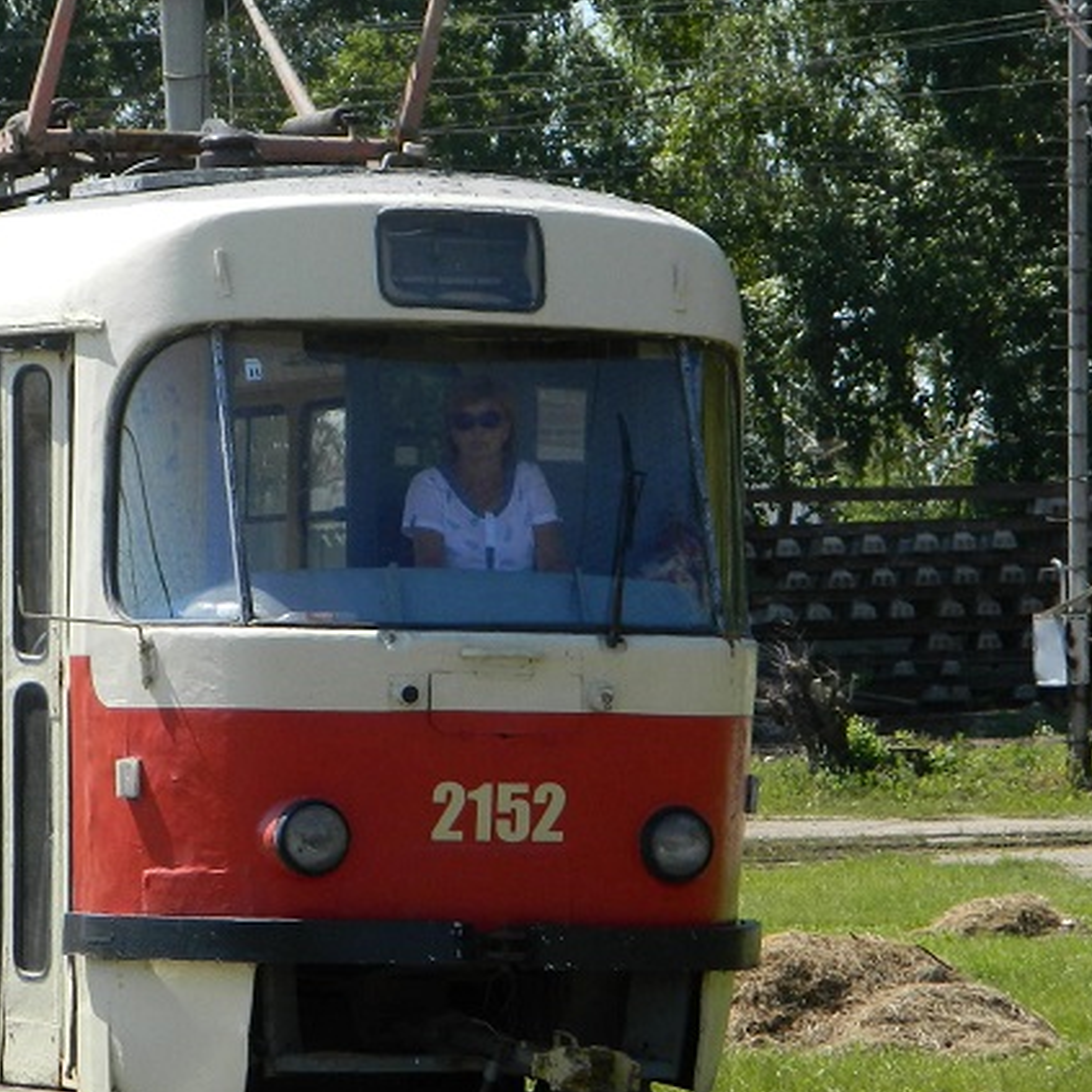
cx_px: 132
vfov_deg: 6.3
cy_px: 299
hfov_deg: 6.3
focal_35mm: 276
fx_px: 9851
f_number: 4.7
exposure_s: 1/400
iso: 80
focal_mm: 23.2
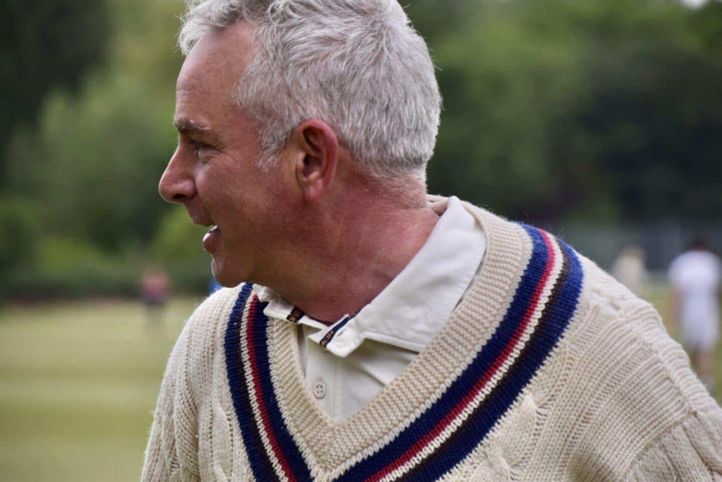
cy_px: 241
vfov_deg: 6.3
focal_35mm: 218
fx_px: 4362
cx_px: 361
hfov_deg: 9.5
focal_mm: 145
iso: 220
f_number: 6
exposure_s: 1/500
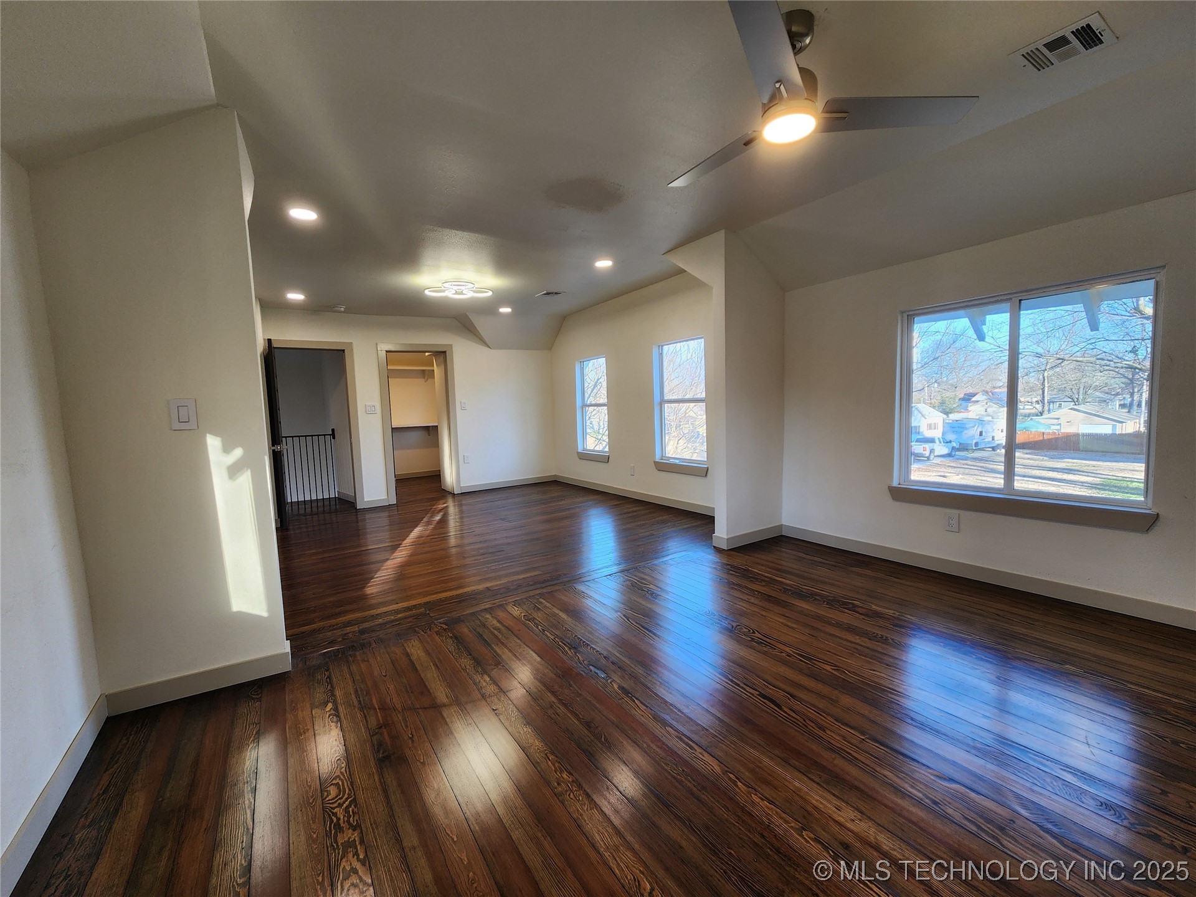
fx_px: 449
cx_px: 598
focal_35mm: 13
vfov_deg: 89.9
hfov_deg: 106.2
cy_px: 448
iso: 100
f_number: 2.2
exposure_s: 1/60
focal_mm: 2.2
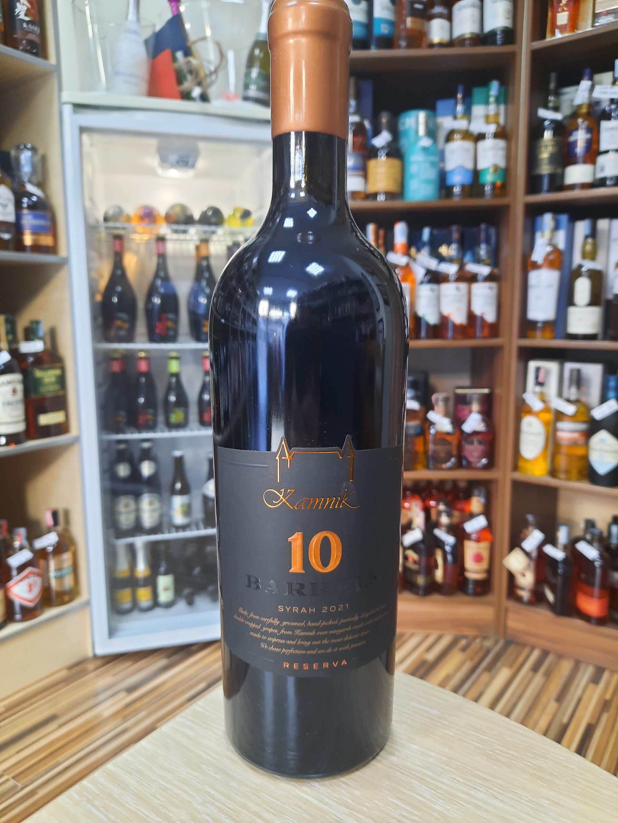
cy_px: 412
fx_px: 595
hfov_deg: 54.9
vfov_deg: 69.4
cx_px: 309
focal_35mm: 25
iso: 400
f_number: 2
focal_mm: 4.6
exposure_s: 1/25
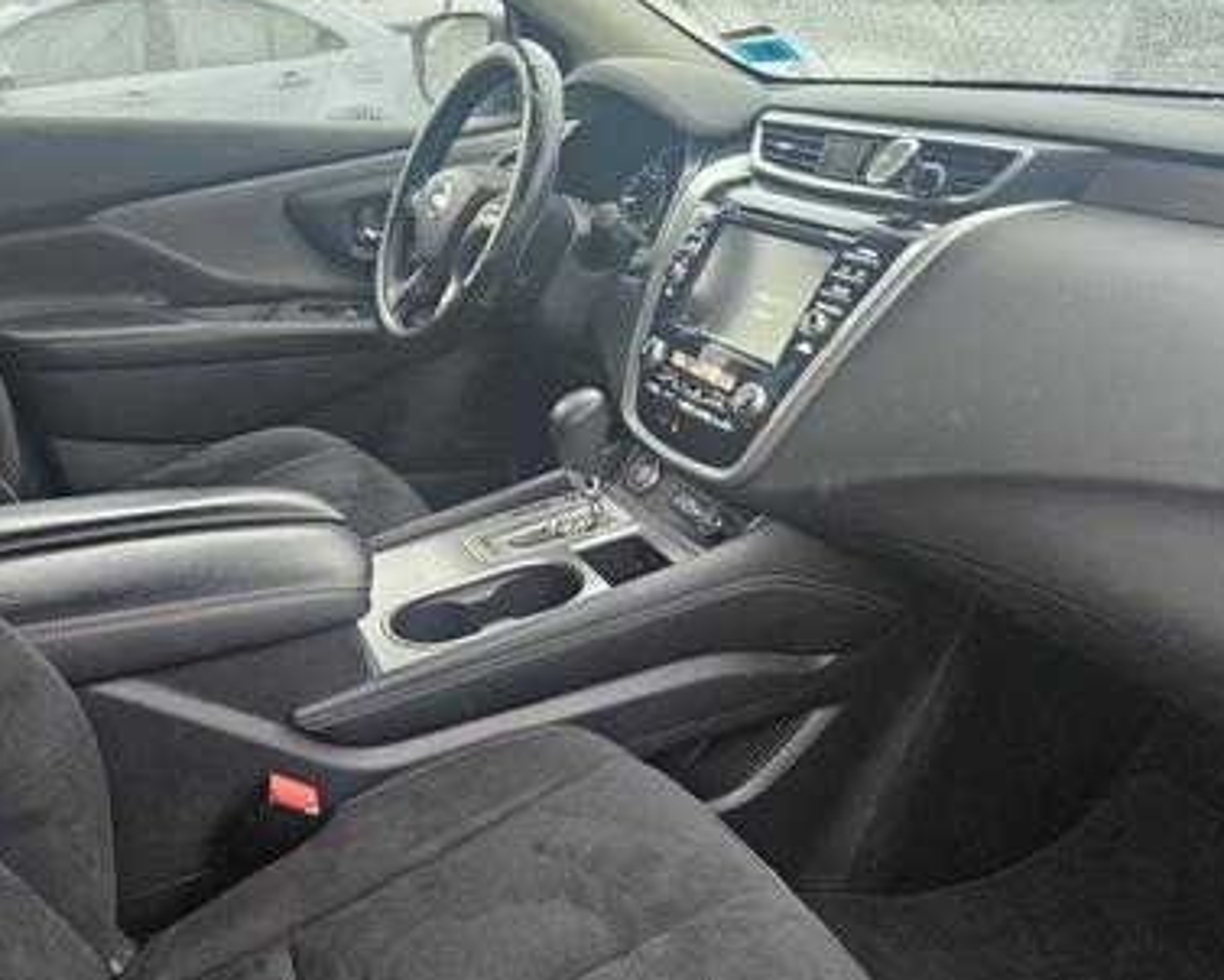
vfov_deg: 48.5
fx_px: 1087
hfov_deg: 58.4
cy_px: 526
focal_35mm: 30
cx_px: 500
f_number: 1.8
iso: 640
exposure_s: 1/120
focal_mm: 5.4
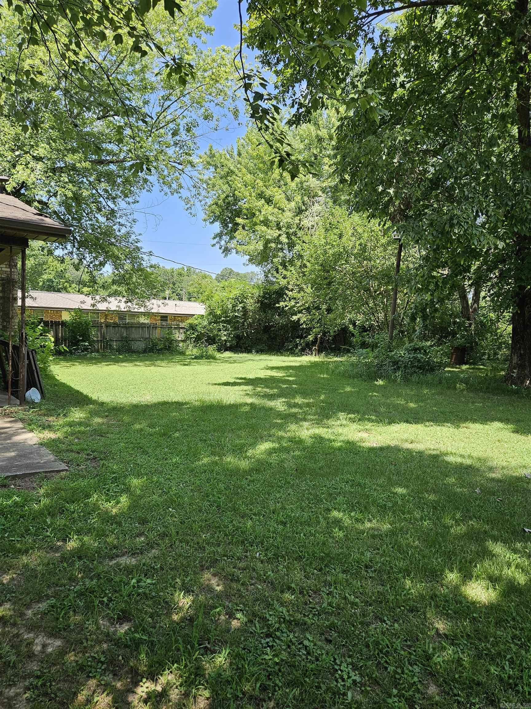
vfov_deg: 73.9
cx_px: 266
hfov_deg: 58.9
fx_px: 470
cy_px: 354
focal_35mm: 23
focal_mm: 5.4
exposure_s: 1/519
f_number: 1.8
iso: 32
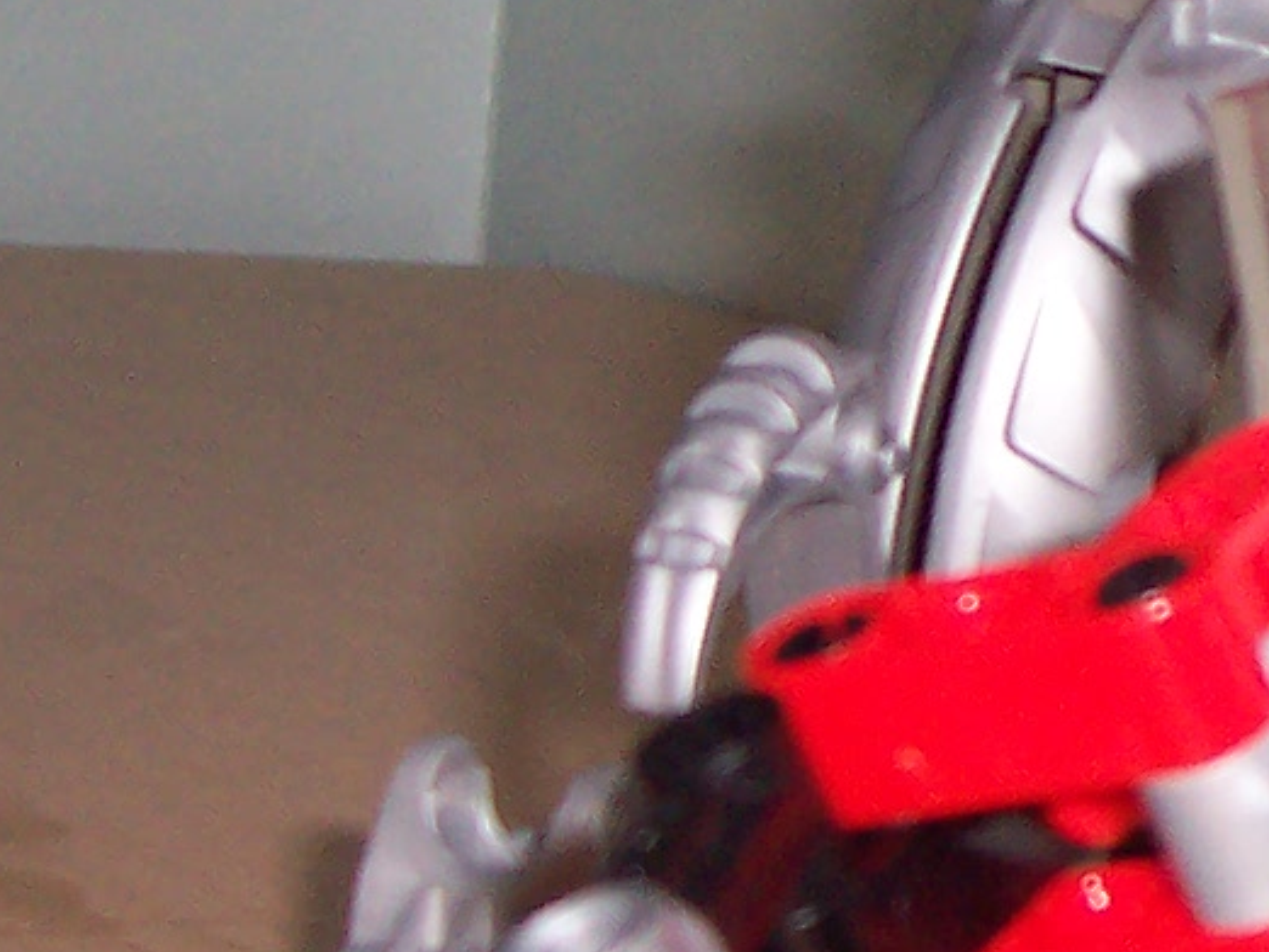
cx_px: 1719
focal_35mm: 144
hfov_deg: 13.2
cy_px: 284
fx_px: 5281
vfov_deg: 10.3
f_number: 2.8
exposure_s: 1/60
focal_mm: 5.6
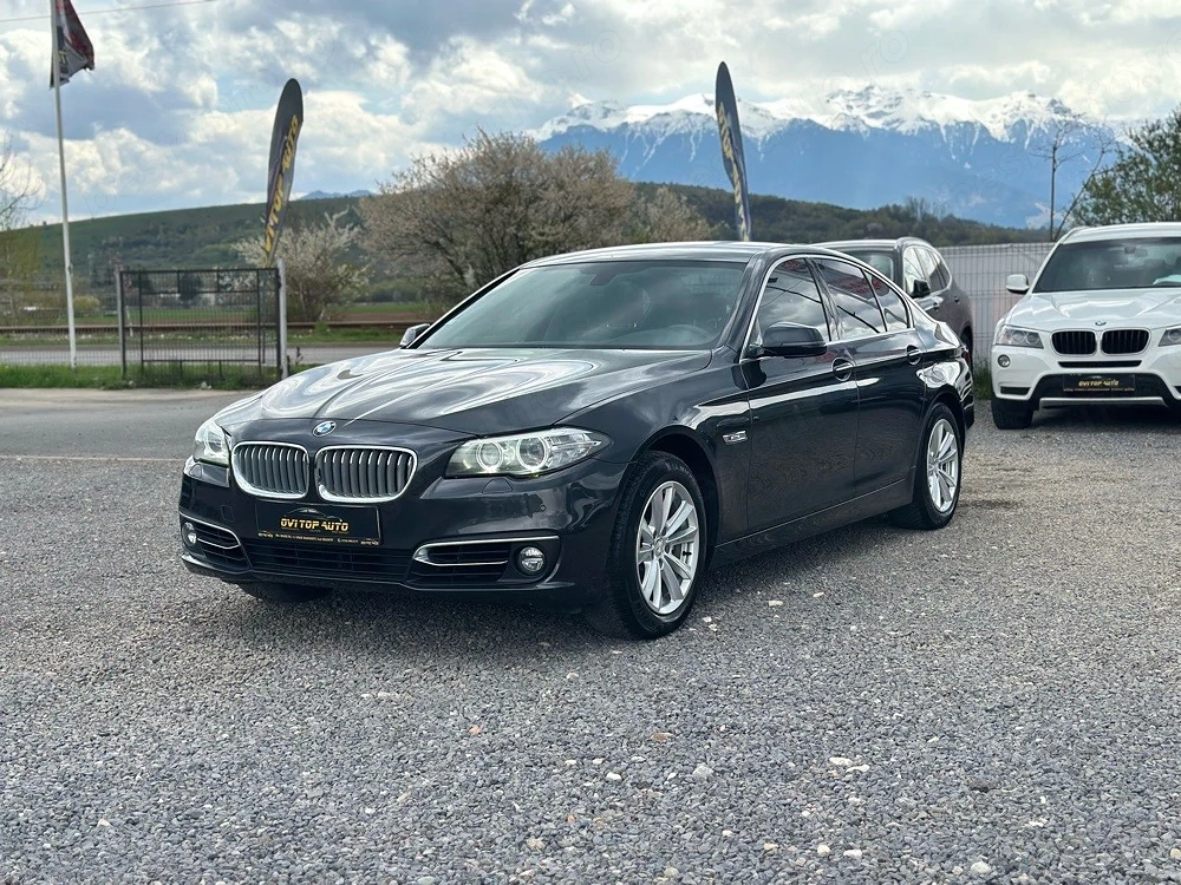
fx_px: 1638
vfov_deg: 30.3
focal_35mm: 48
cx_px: 590
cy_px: 442
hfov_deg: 39.7
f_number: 1.78
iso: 80
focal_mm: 6.86
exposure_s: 1/2114
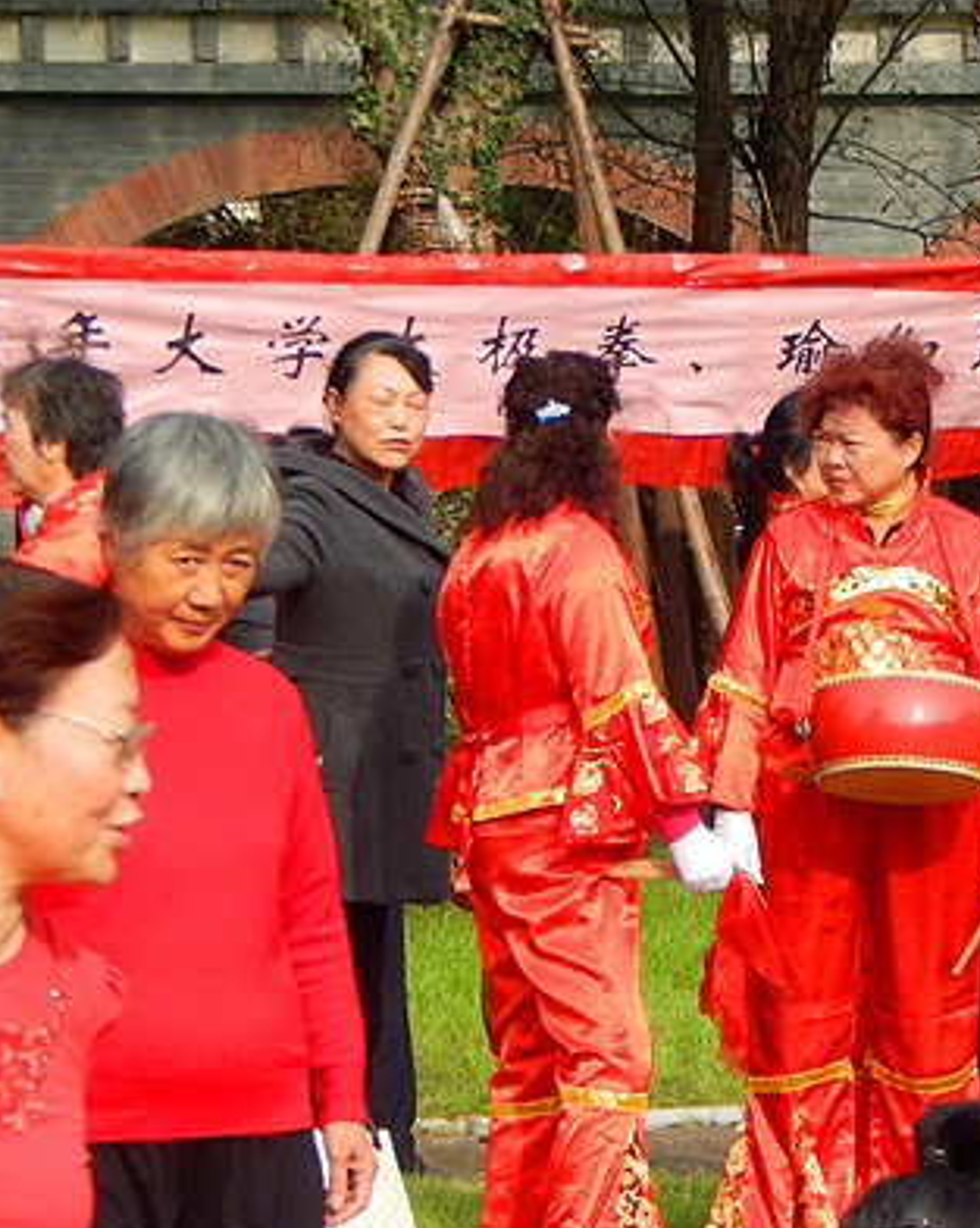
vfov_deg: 6.0
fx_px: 11724
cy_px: 880
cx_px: 874
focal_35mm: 323
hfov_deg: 4.8
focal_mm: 28.7
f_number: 5.1
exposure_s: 1/400
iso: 125
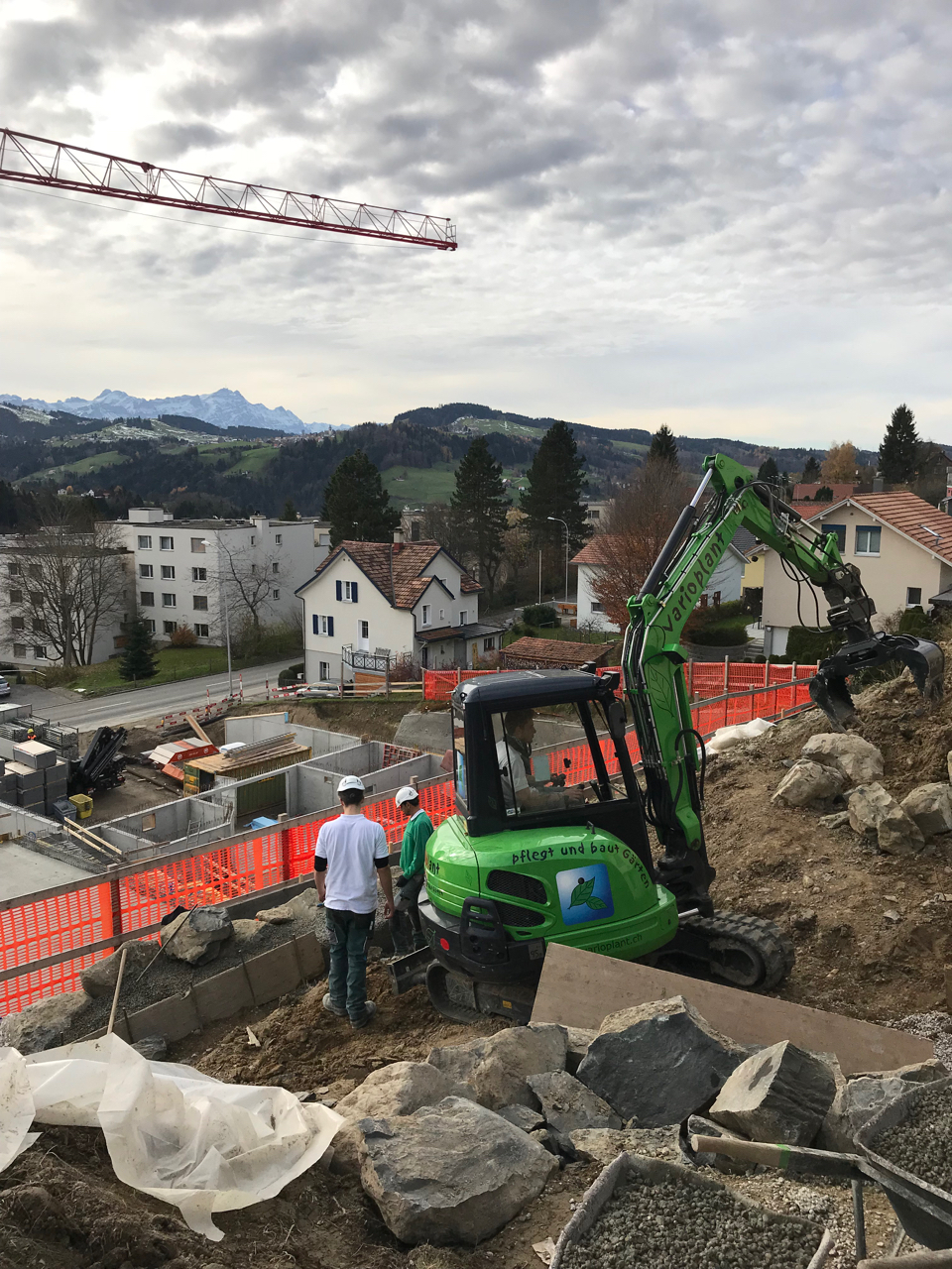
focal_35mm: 28
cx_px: 476
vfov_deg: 63.4
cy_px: 634
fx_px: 1027
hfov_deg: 49.7
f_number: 1.8
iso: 20
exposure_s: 1/1842
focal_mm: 3.99
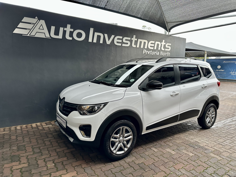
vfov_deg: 56.8
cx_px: 118
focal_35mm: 24
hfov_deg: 71.6
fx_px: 164
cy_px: 88
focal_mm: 6.86
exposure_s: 1/121
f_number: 1.78
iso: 80
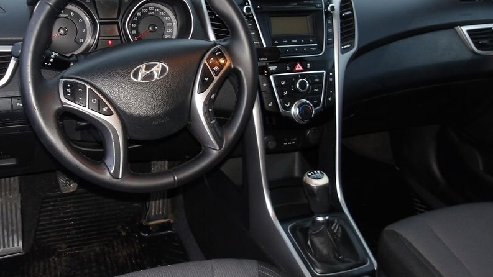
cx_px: 213
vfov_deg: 30.7
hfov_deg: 52.6
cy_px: 73
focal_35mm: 38
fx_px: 497
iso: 200
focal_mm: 4.9
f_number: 3
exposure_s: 1/15
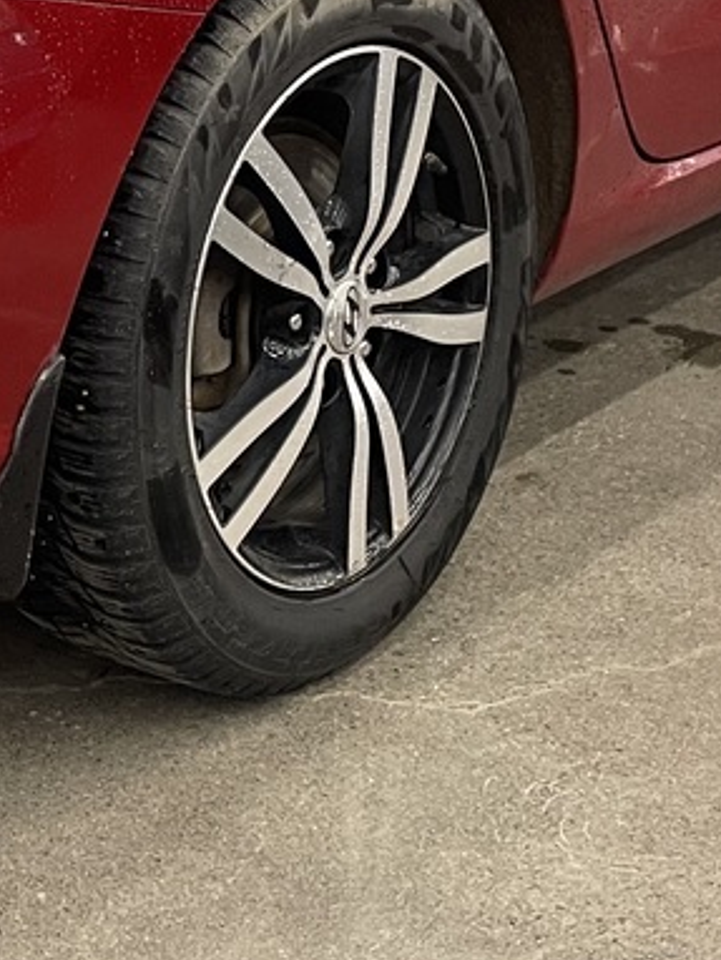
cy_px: -98
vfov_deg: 19.2
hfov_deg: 14.7
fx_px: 2719
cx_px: -126
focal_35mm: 98
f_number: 1.6
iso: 80
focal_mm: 4.2
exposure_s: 1/50
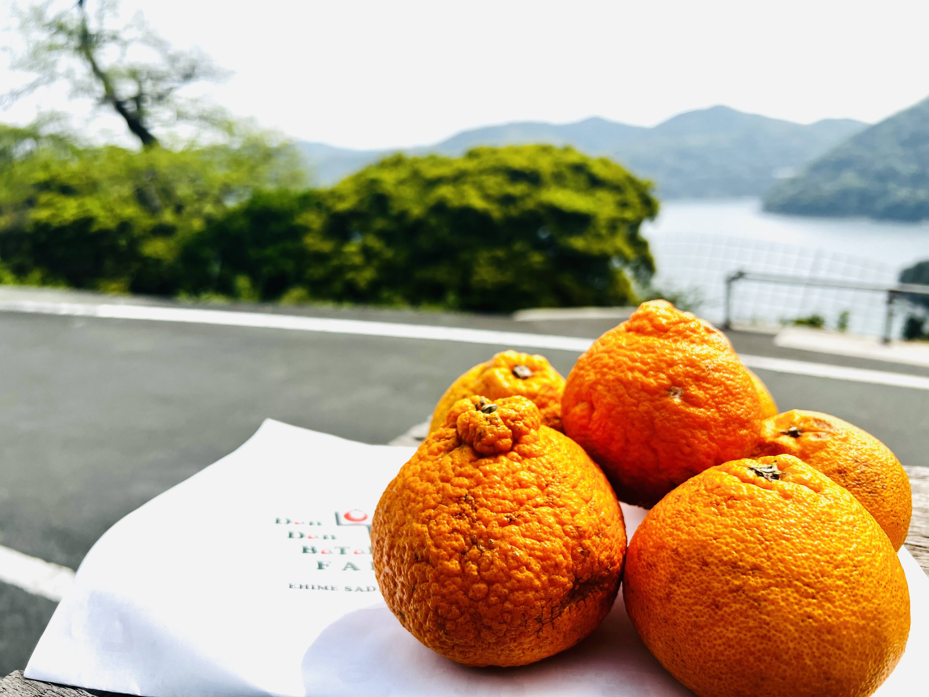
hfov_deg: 67.3
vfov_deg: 53.1
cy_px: 348
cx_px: 464
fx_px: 698
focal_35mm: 26
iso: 50
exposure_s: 1/3165
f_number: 1.5
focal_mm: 5.7
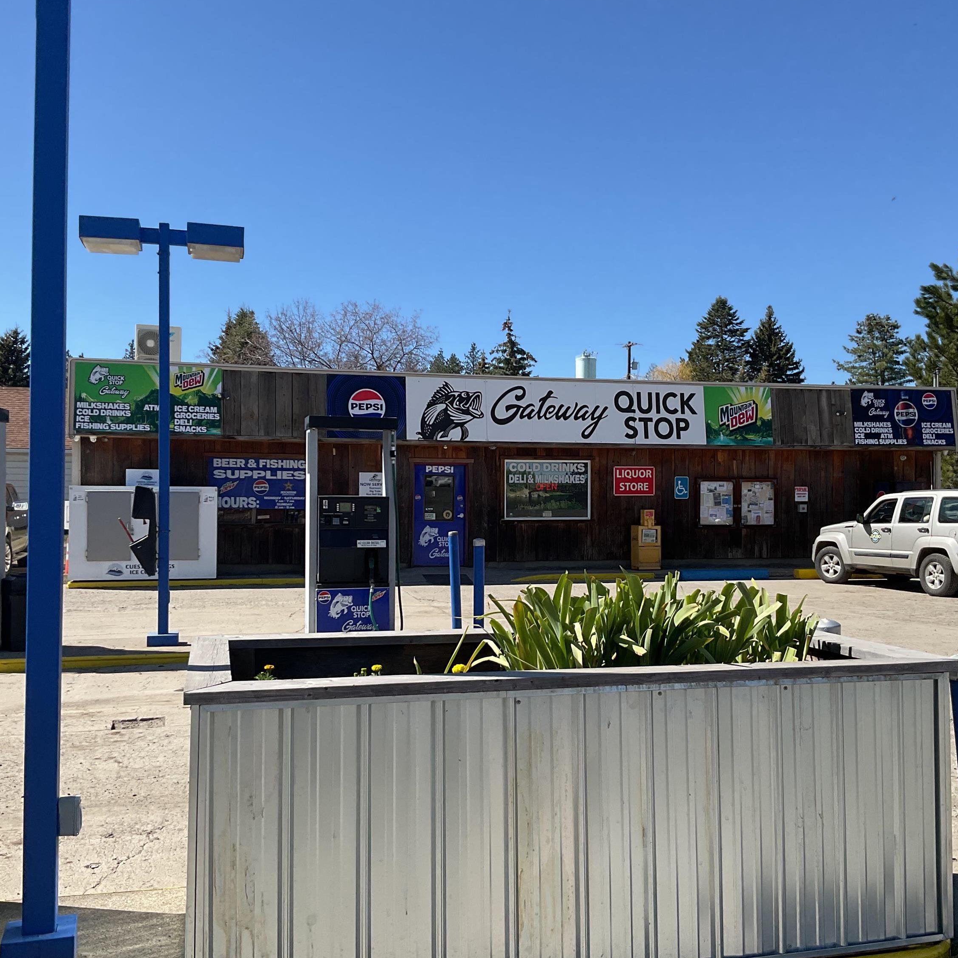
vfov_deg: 47.2
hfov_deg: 47.2
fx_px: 1096
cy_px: 485
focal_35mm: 35
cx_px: 511
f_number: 1.8
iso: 16
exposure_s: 1/1675
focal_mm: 3
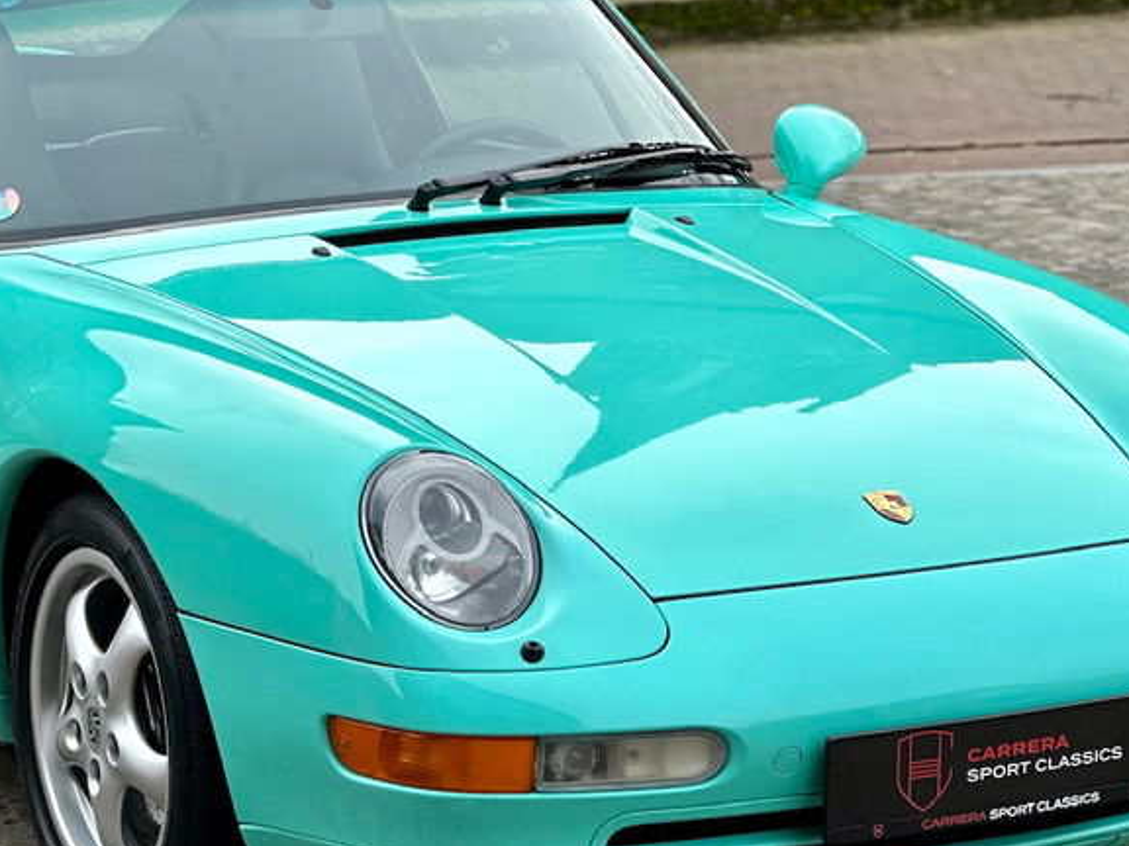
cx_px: 388
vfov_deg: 10.8
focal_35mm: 137
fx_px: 4468
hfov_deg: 14.4
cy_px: 480
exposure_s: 1/264
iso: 25
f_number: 2.8
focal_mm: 9
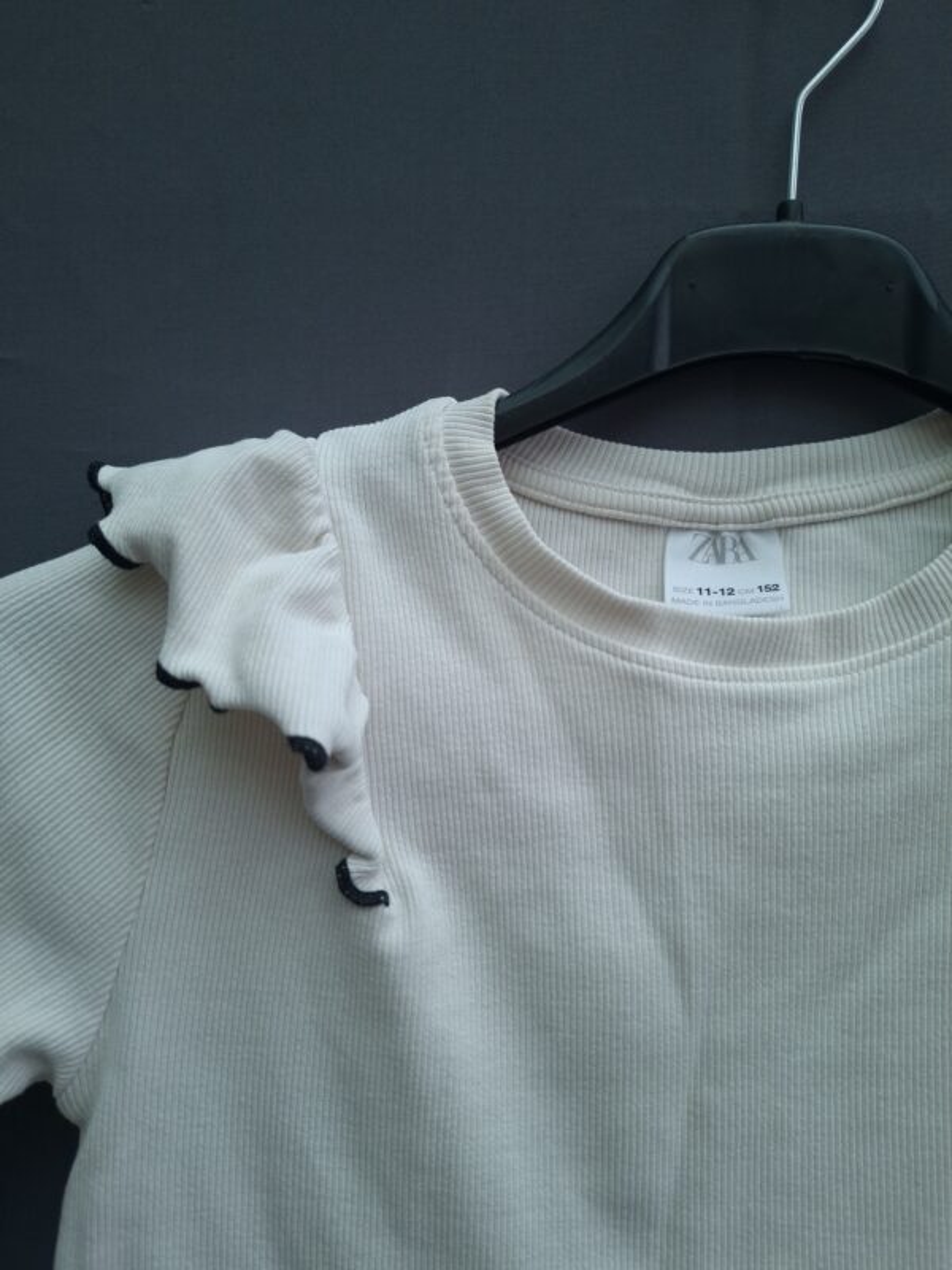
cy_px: 635
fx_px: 843
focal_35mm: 23
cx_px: 476
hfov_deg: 58.9
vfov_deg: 73.9
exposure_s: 1/100
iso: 100
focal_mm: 5.54
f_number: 1.8
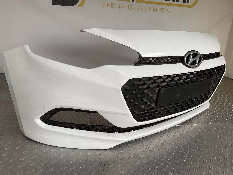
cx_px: 116
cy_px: 88
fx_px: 195
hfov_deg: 61.7
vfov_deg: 48.2
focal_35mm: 29
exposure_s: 1/120
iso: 32
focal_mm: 3
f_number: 1.8
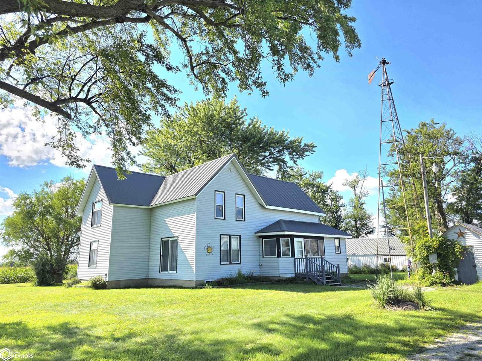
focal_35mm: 23
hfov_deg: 73.9
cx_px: 241
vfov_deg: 58.9
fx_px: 320
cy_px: 180
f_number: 1.7
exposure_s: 1/10000
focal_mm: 6.3
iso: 80
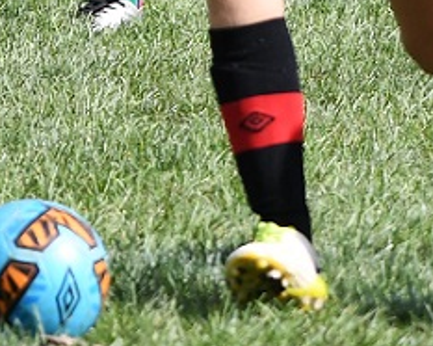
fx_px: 9424
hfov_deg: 2.6
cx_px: 256
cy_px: -208
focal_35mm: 736
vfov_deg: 2.1
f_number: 5
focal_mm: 125
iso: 220
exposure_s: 1/1000
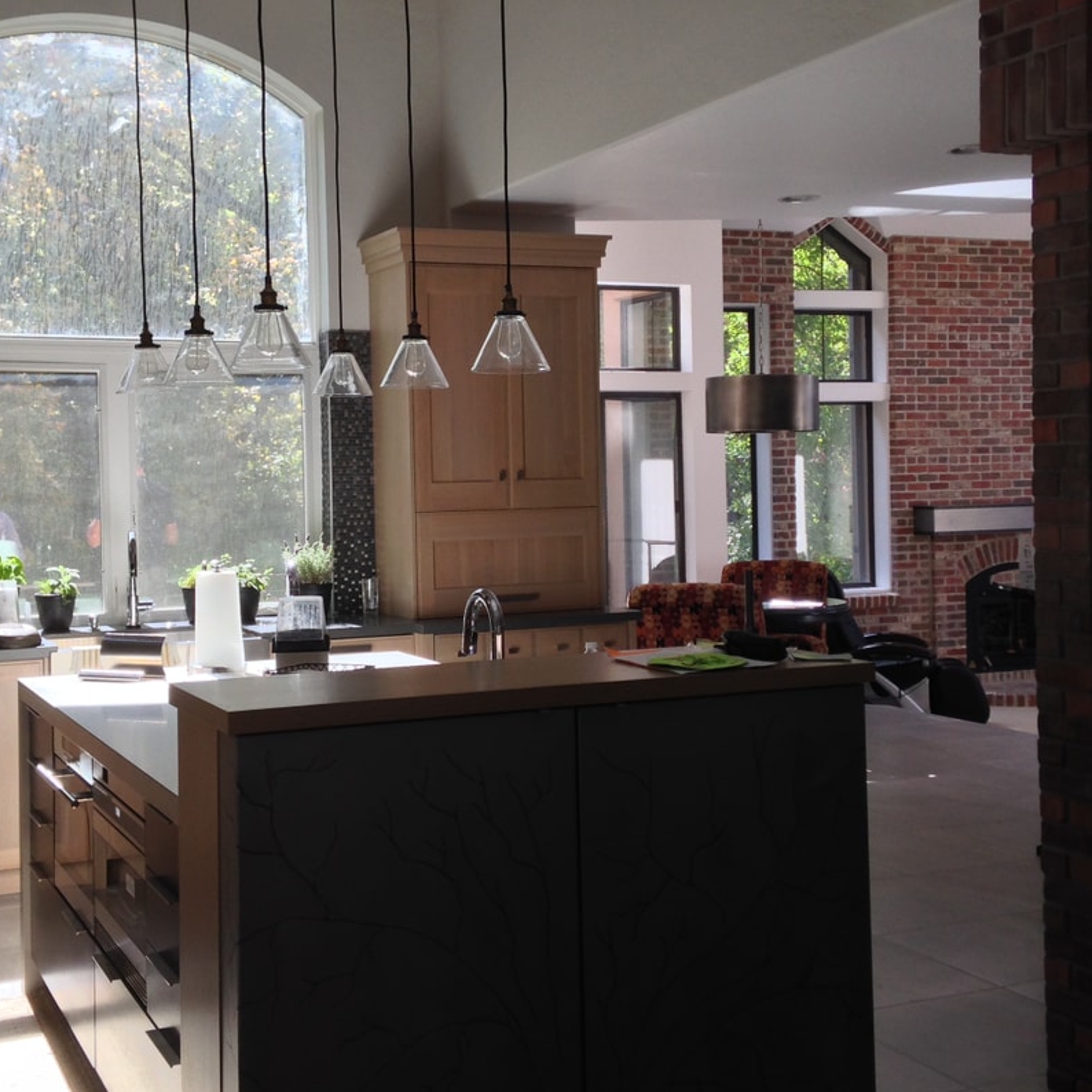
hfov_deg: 34.7
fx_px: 1749
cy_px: 488
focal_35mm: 49
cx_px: 523
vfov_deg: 34.6
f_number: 2.4
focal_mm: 4.12
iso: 50
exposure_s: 1/120
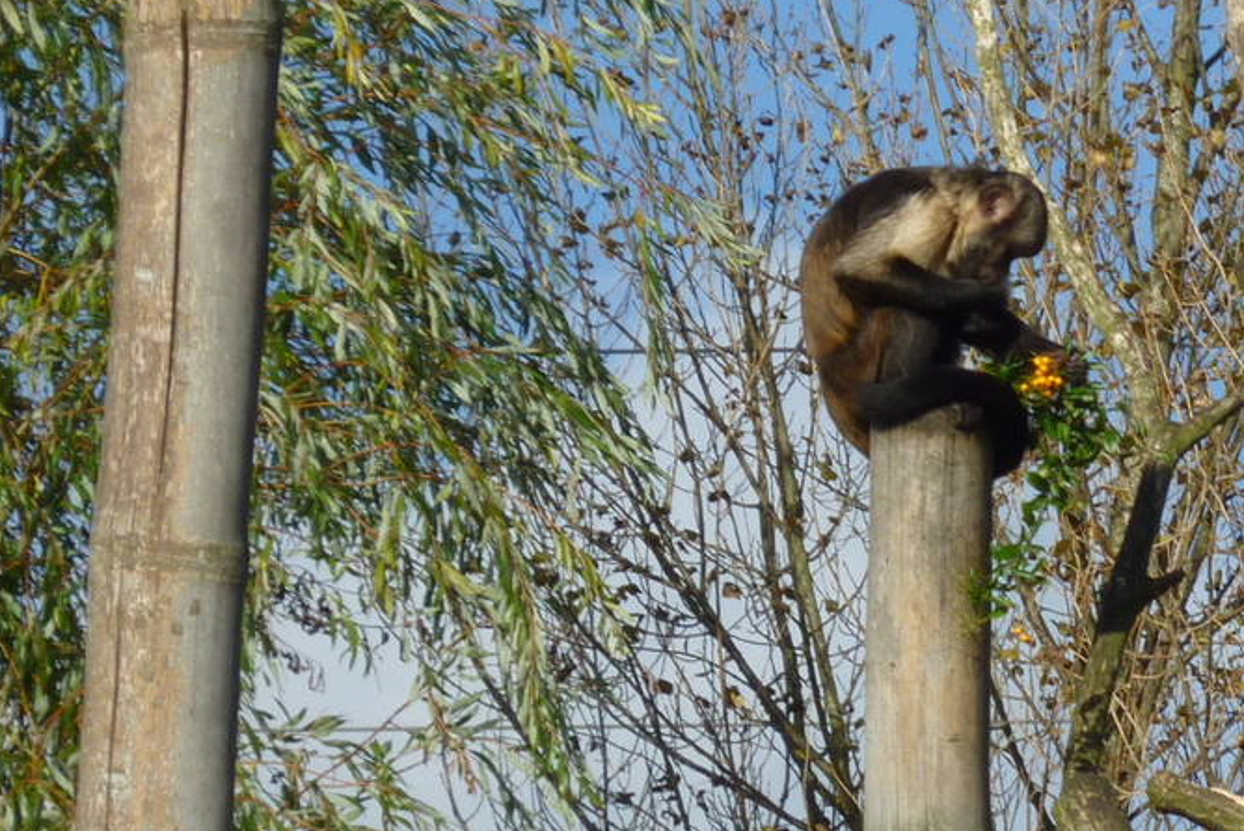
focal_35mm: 498
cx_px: 1149
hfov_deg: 4.1
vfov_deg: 2.8
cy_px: 406
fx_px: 17215
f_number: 5.9
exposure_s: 1/320
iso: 80
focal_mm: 36
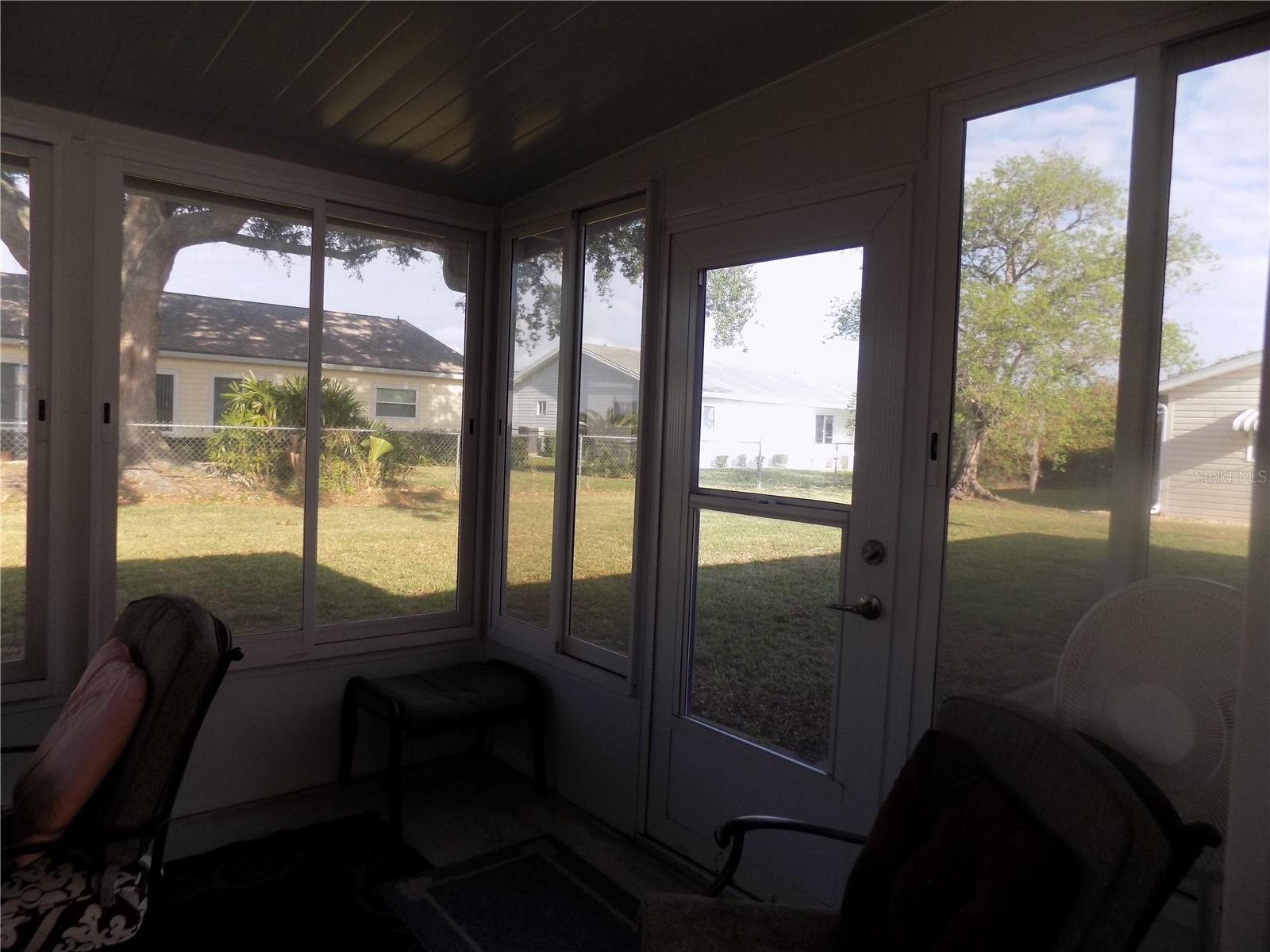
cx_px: 635
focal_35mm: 23
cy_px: 476
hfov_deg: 73.9
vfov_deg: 58.9
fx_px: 844
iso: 80
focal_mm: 4
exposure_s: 1/60
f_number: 3.1
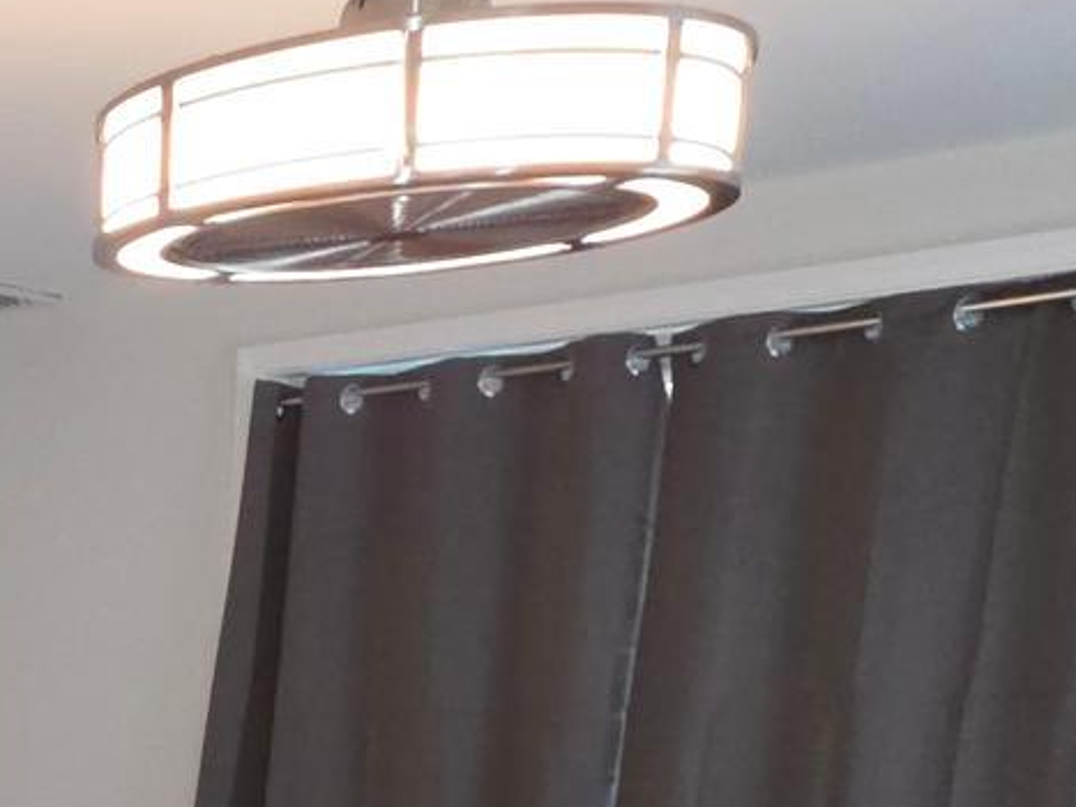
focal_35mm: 57
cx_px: -389
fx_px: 1771
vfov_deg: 21.7
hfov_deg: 27.2
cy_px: 1192
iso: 250
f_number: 1.9
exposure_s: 1/40
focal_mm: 2.2
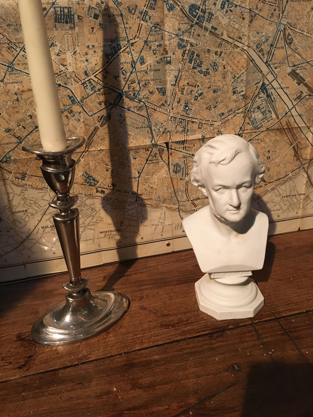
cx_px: 156
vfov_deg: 61.7
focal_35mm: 29
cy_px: 208
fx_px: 350
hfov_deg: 48.2
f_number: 2.2
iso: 200
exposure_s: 1/25
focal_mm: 4.15
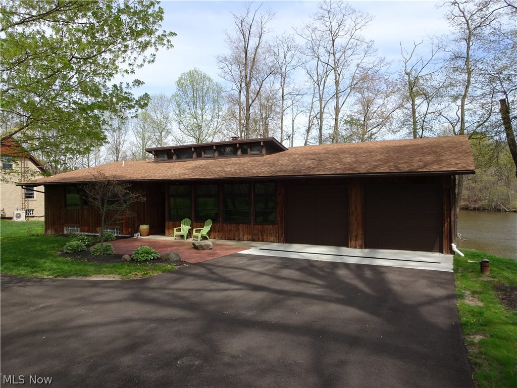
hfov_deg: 71.6
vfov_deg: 56.8
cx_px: 258
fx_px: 358
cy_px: 194
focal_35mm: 24
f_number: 3.5
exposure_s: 1/500
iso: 80
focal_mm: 4.1
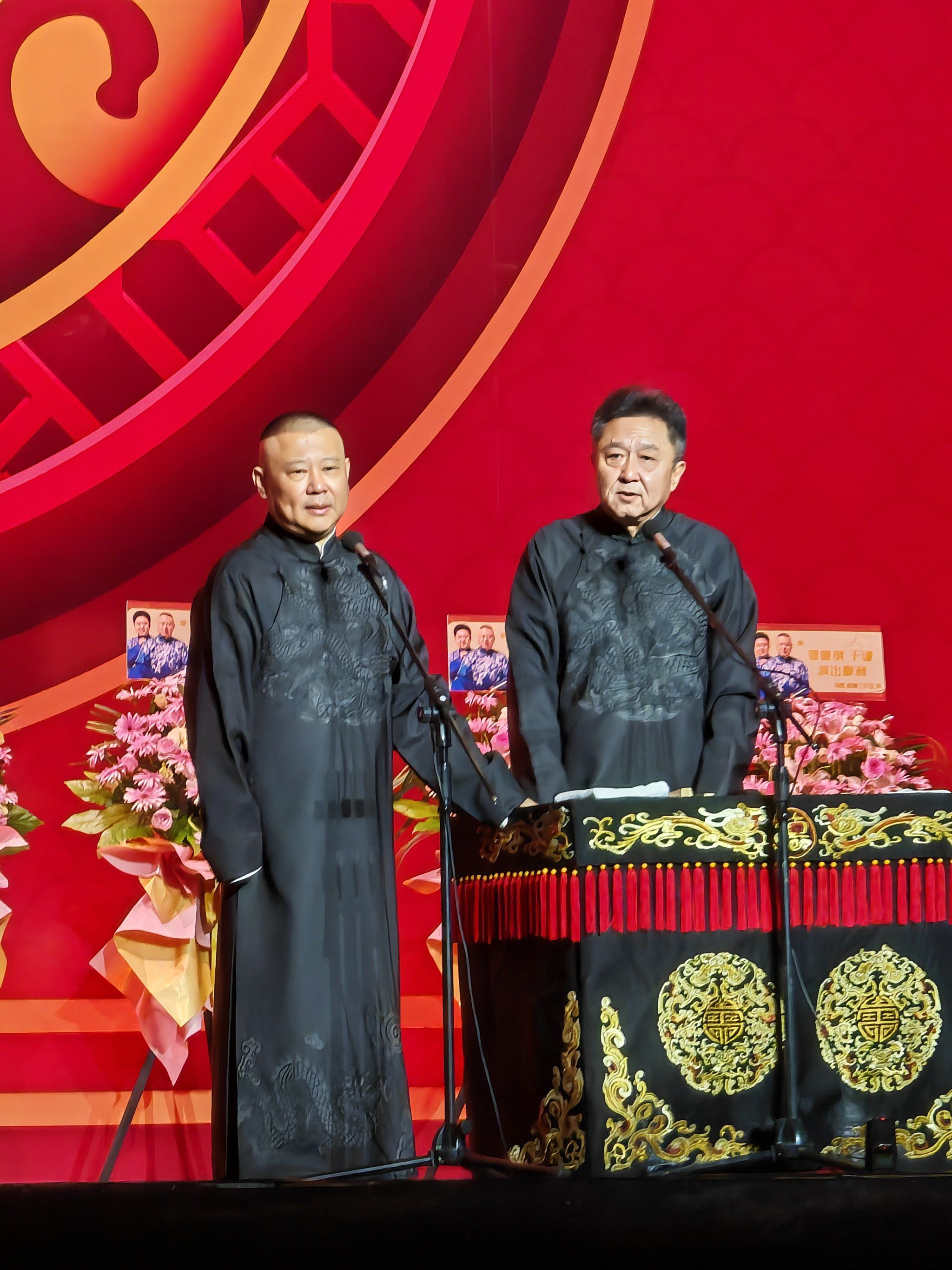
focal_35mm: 270
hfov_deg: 5.5
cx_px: 476
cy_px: 635
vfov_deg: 7.3
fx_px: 9901
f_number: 3
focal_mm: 14.92
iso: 160
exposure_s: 1/33
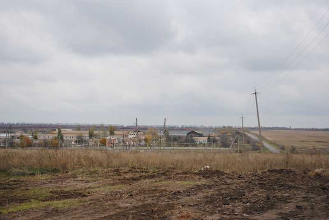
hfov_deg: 29.2
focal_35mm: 69
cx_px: 164
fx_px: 632
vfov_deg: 19.8
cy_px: 110
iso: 100
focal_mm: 46
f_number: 5.6
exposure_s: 1/200
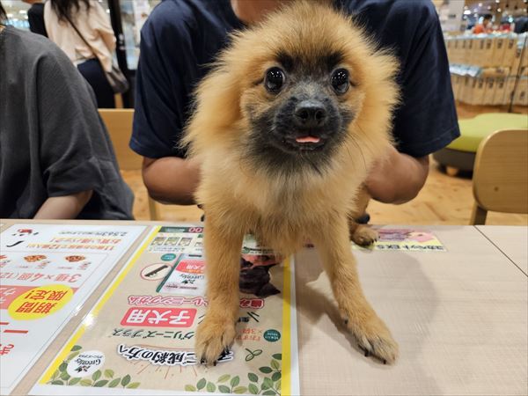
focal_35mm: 23
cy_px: 198
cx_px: 264
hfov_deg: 73.9
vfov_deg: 58.9
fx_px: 351
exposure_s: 1/142
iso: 250
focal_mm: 5.4
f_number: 1.8
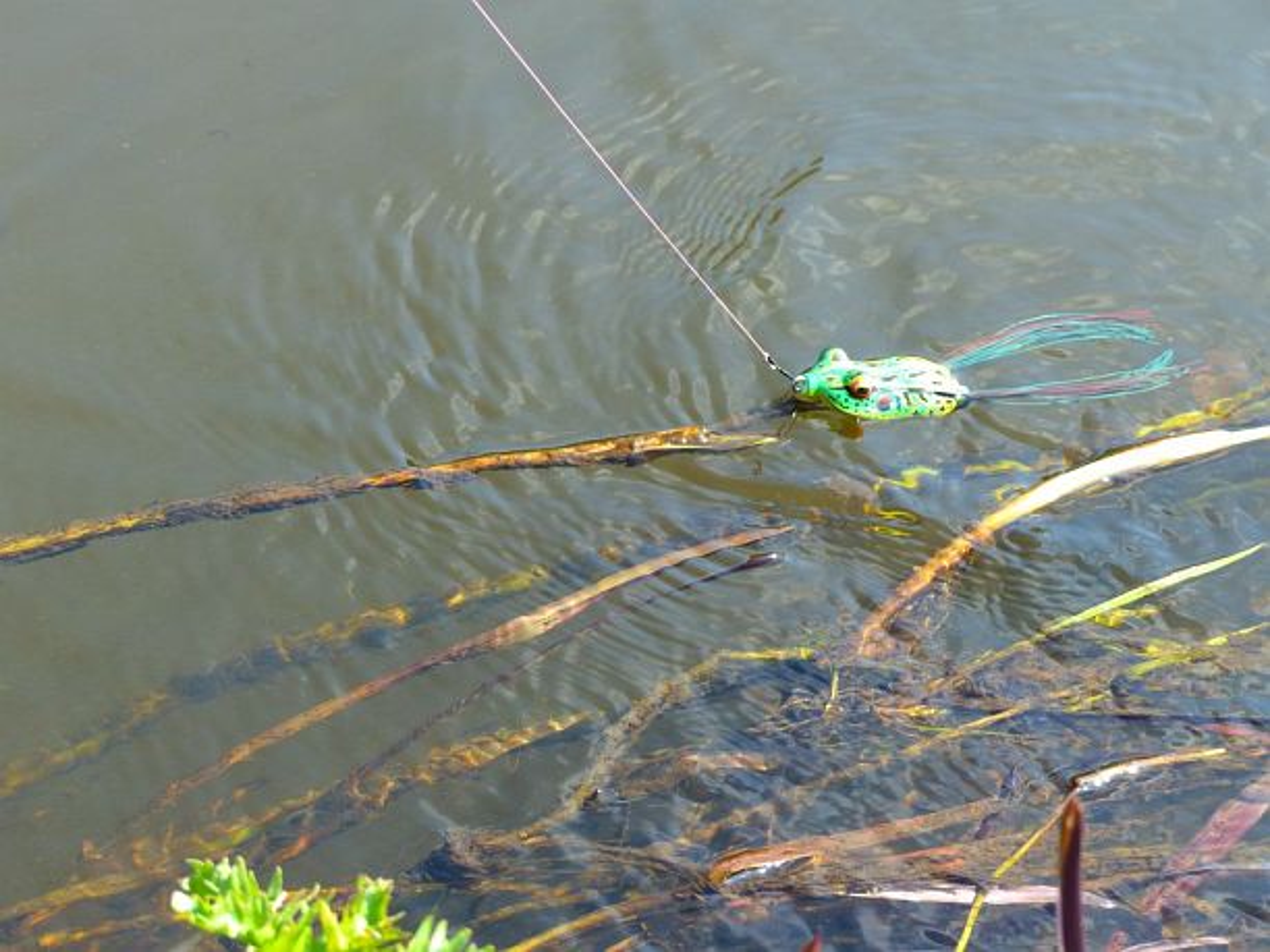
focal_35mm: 150
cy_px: 476
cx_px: 635
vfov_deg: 9.9
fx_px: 5503
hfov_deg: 13.2
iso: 100
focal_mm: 27
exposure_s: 1/200
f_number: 4
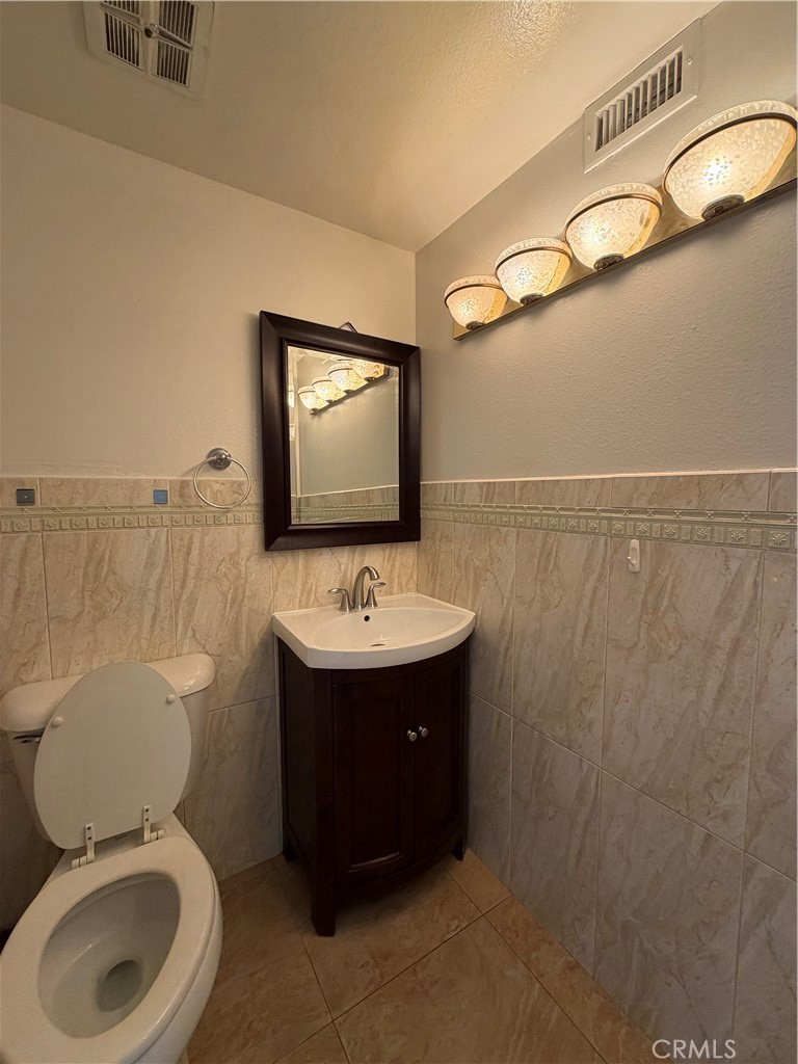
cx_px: 399
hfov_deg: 85.7
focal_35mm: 14
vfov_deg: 102.1
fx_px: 430
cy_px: 532
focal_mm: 2.22
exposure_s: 1/60
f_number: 2.2
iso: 250
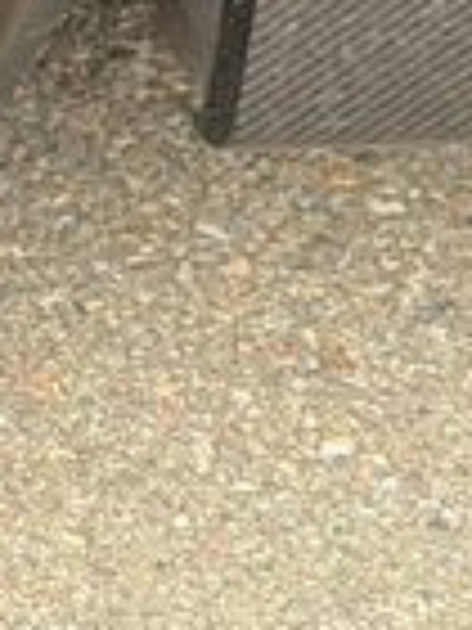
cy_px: -274
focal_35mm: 219
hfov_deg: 6.4
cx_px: -778
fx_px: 3982
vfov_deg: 8.8
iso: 80
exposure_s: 1/180
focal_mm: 6.76
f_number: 1.78
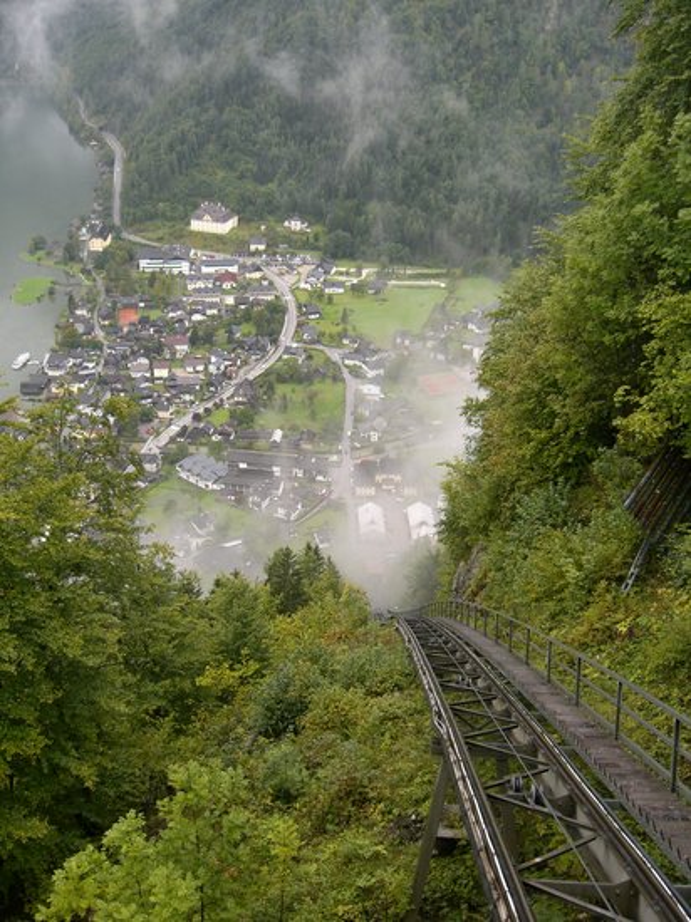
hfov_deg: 37.7
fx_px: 1012
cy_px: 461
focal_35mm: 38
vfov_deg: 49.0
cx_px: 346
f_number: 2.8
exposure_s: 1/160
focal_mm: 7.9
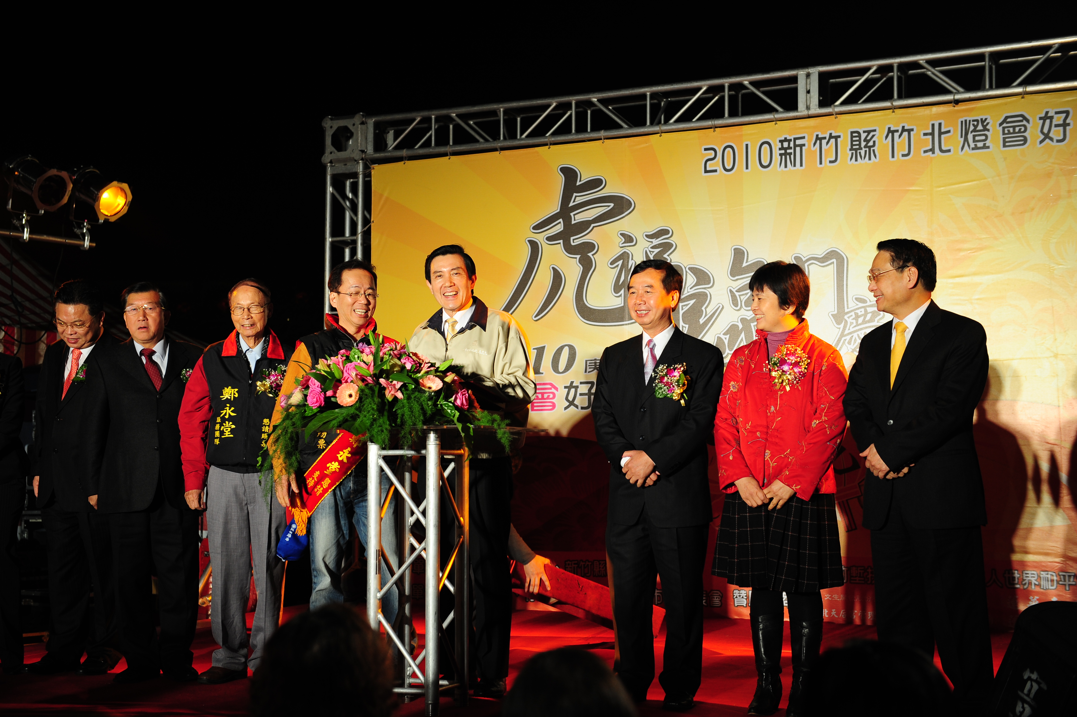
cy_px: 358
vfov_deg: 24.6
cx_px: 538
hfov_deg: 36.3
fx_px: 1644
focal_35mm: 55
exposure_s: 1/250
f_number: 4
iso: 800
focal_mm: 55
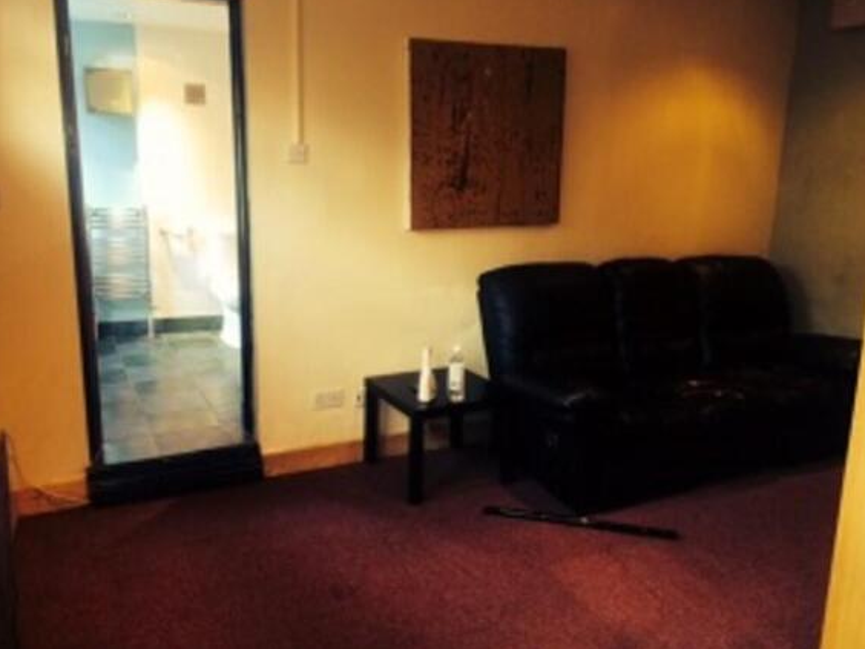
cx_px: 432
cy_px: 317
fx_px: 775
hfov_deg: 58.4
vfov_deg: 45.4
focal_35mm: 31
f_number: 2.2
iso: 100
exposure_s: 1/30
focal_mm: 4.12
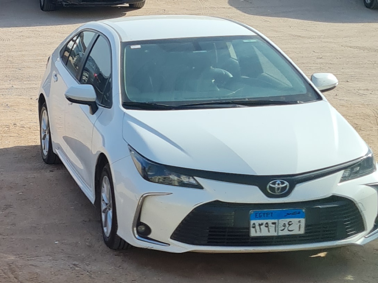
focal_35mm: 26
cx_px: 189
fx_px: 284
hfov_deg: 67.3
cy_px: 142
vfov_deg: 53.1
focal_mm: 5.4
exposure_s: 1/1667
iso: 50
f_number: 1.8
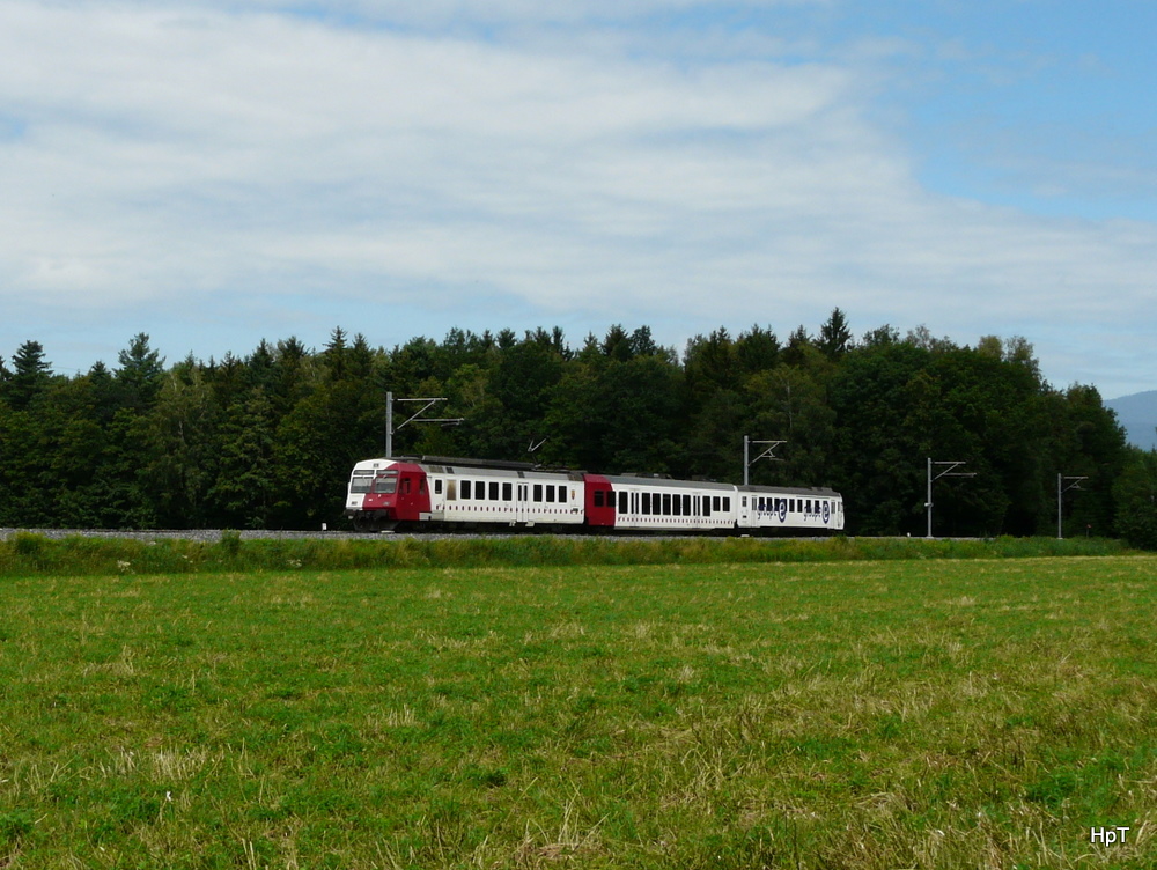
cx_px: 578
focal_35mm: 46
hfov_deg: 41.2
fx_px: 1539
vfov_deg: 31.6
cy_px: 435
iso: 100
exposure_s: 1/500
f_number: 6.3
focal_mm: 7.5
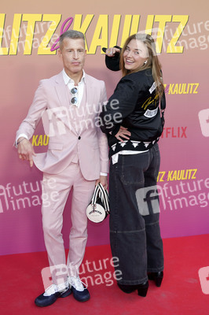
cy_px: 158
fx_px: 410
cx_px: 104
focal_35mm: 47
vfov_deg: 41.9
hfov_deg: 28.6
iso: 640
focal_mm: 47
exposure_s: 1/160
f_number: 5.6
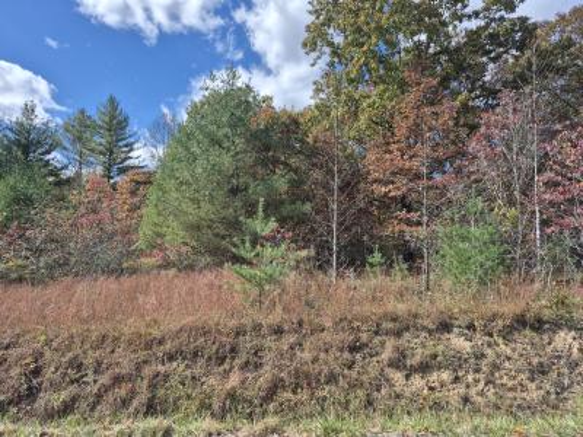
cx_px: 292
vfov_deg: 58.9
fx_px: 387
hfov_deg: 73.9
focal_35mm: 23
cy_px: 218
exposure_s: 1/1404
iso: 25
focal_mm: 5.4
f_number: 1.8
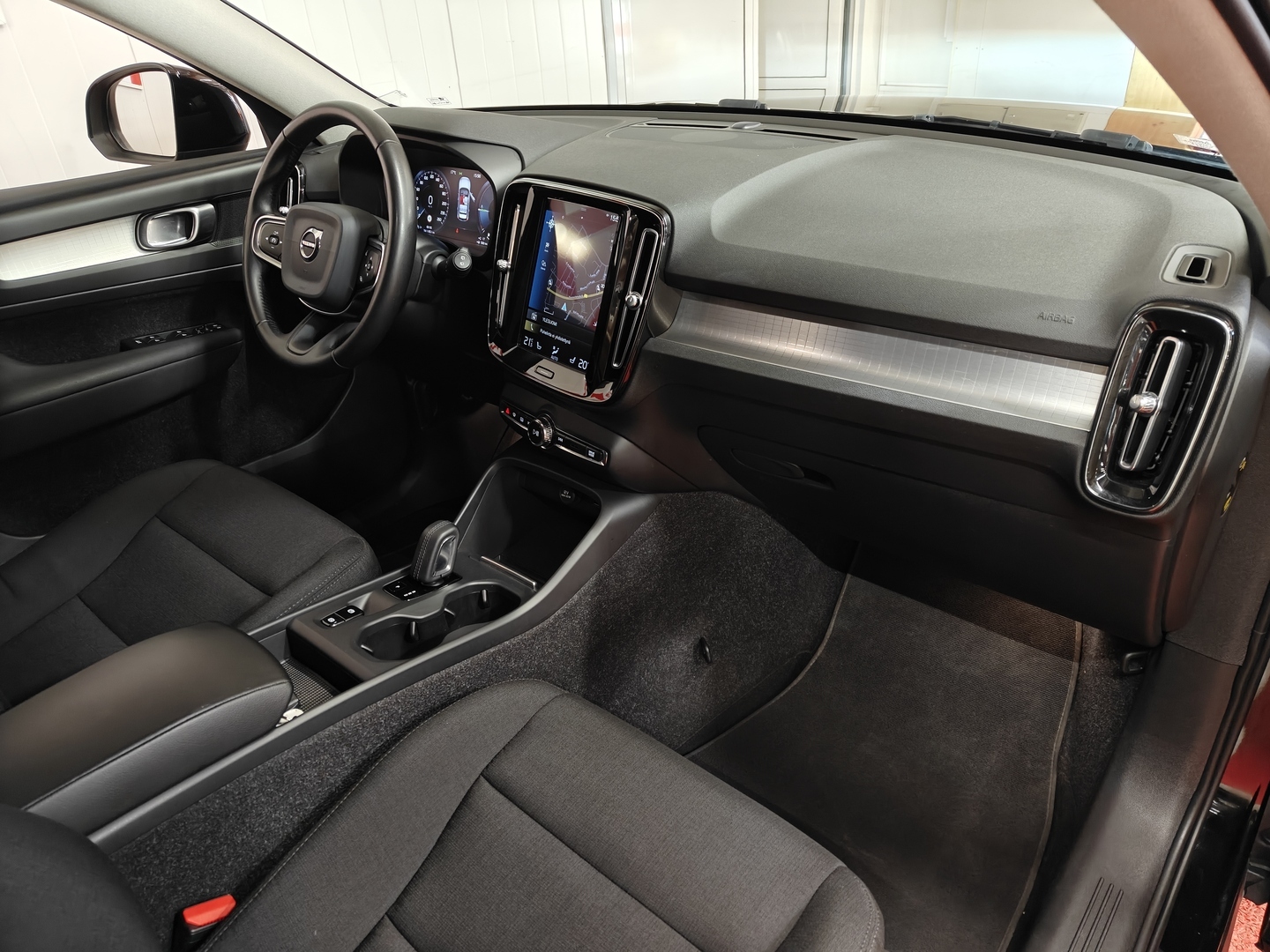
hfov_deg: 71.6
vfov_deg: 56.8
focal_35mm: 24
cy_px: 476
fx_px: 881
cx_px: 635
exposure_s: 1/48
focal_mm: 5.59
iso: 160
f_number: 1.8
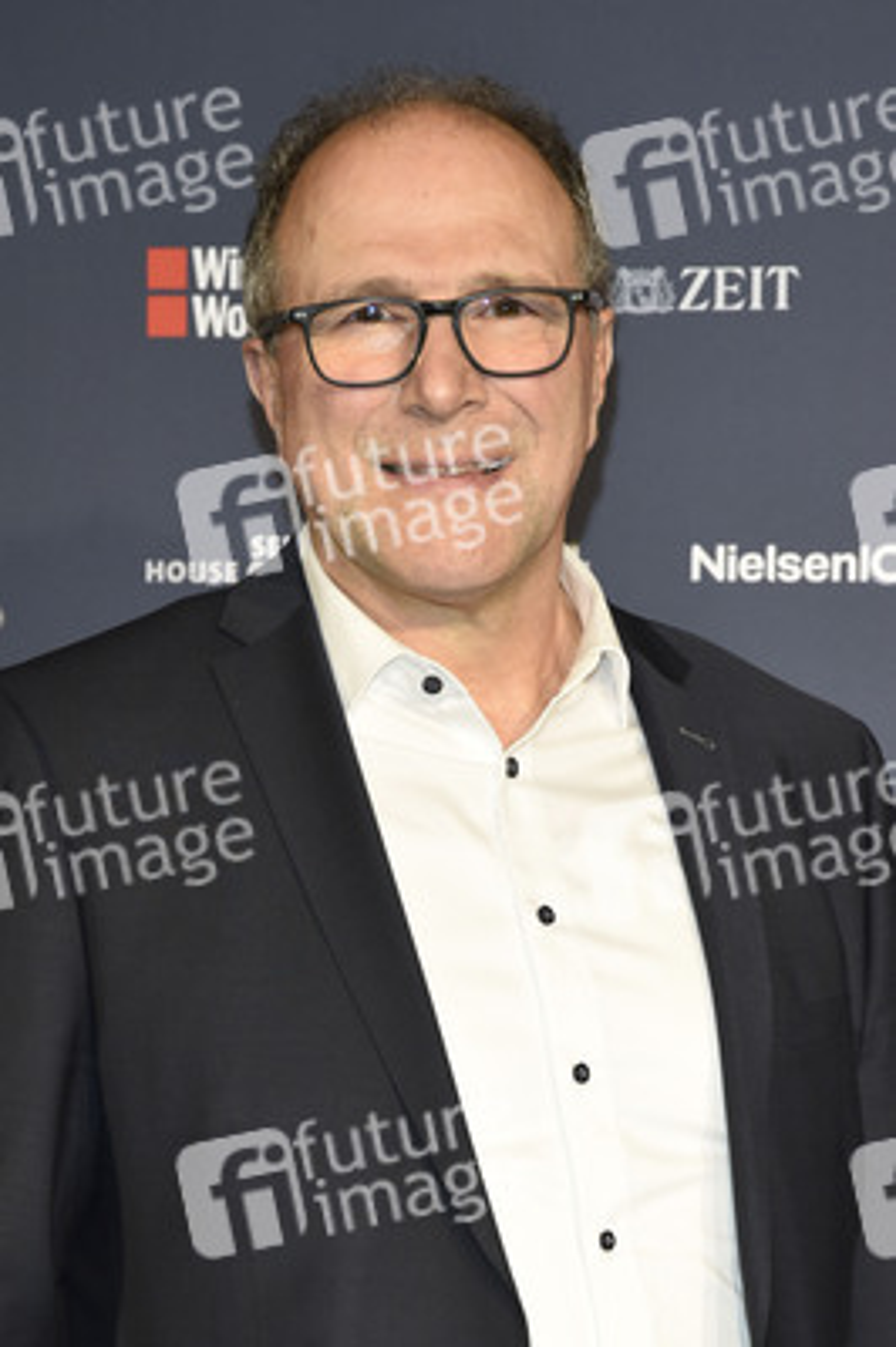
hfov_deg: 13.0
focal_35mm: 105
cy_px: 674
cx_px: 448
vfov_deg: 19.5
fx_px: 3926
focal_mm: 105
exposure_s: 1/200
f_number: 7.1
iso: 1250
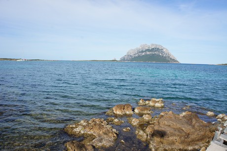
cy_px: 76
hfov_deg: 67.4
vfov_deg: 47.9
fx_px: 170
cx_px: 114
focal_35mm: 27
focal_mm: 18
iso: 200
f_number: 11
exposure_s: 1/200
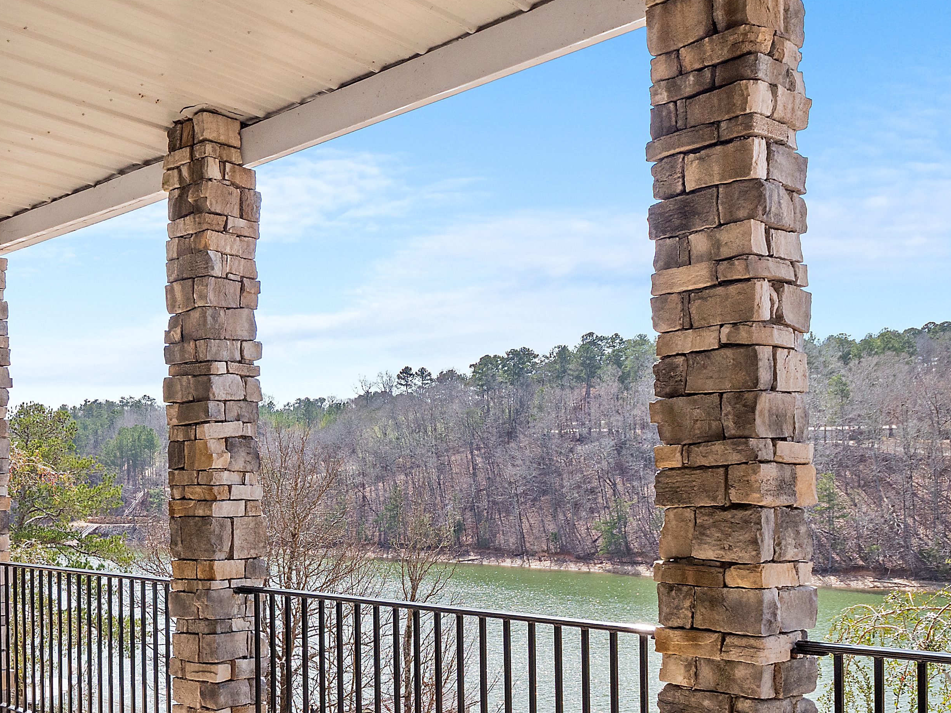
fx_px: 1044
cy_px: 500
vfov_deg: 37.1
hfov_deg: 47.5
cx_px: 261
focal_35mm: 38
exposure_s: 1/400
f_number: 5.6
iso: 200
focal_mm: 9
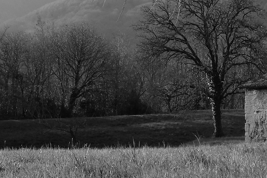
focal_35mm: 114
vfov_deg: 12.0
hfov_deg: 17.4
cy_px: 138
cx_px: 280
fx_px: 845
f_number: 11
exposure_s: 1/420
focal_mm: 22.3
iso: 1000
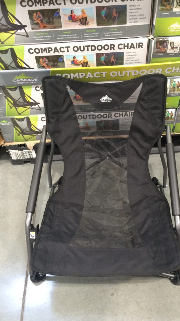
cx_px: 110
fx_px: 271
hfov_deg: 36.5
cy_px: 161
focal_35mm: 32
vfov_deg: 61.0
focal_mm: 4.15
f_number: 2.2
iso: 160
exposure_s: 1/33
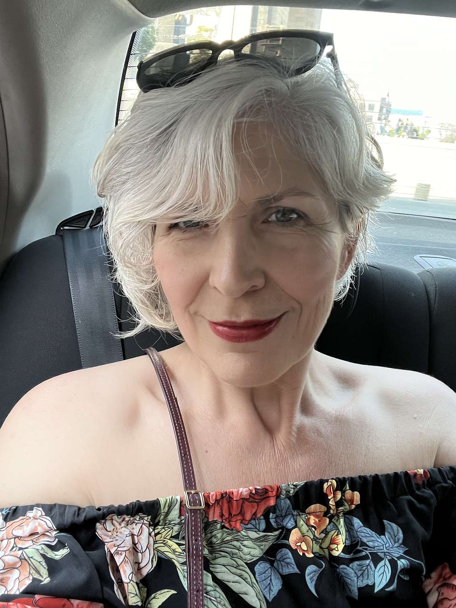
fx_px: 527
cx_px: 228
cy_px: 304
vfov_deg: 60.0
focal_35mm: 30
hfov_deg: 46.8
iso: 100
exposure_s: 1/60
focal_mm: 2.71
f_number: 2.2
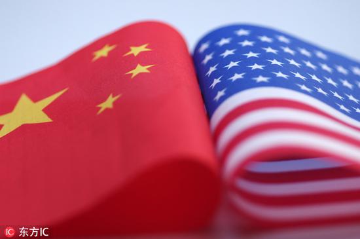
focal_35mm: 150
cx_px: 180
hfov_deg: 13.7
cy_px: 120
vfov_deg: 9.1
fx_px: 1498
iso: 400
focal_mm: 100
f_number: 2.8
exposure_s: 1/200
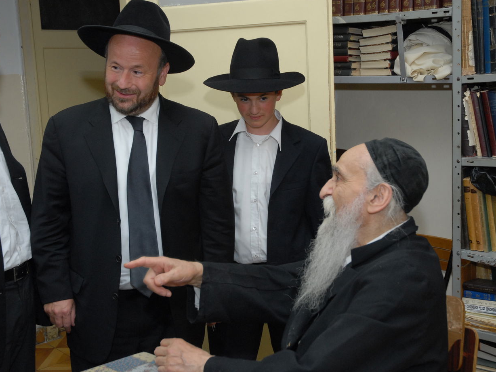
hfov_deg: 34.3
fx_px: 802
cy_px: 184
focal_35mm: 56
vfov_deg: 26.1
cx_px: 251
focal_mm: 34
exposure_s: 1/60
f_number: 5
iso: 400
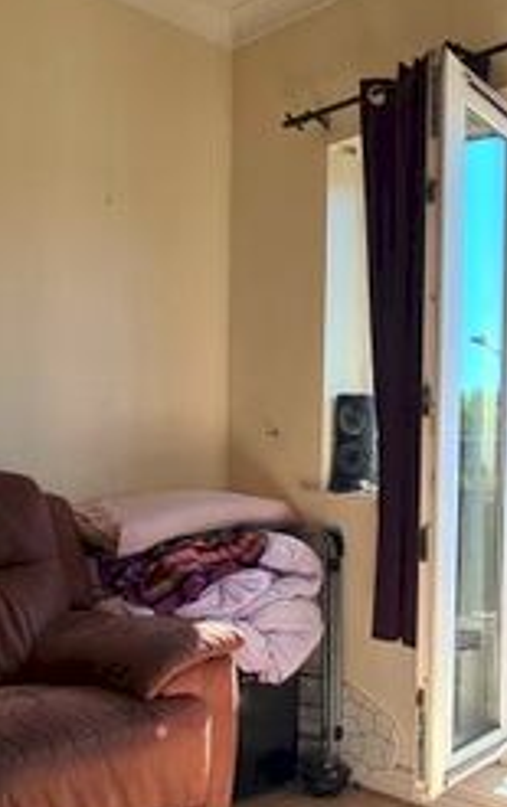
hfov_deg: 32.8
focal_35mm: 39
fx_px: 860
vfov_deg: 49.9
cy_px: 502
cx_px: 304
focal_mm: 2.2
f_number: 2.2
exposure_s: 1/289
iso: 50
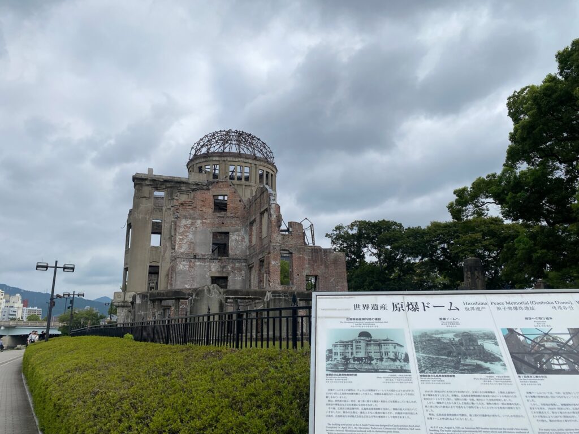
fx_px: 435
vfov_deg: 53.1
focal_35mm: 26
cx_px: 290
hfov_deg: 67.3
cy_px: 217
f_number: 1.8
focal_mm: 4.25
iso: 32
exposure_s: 1/3610
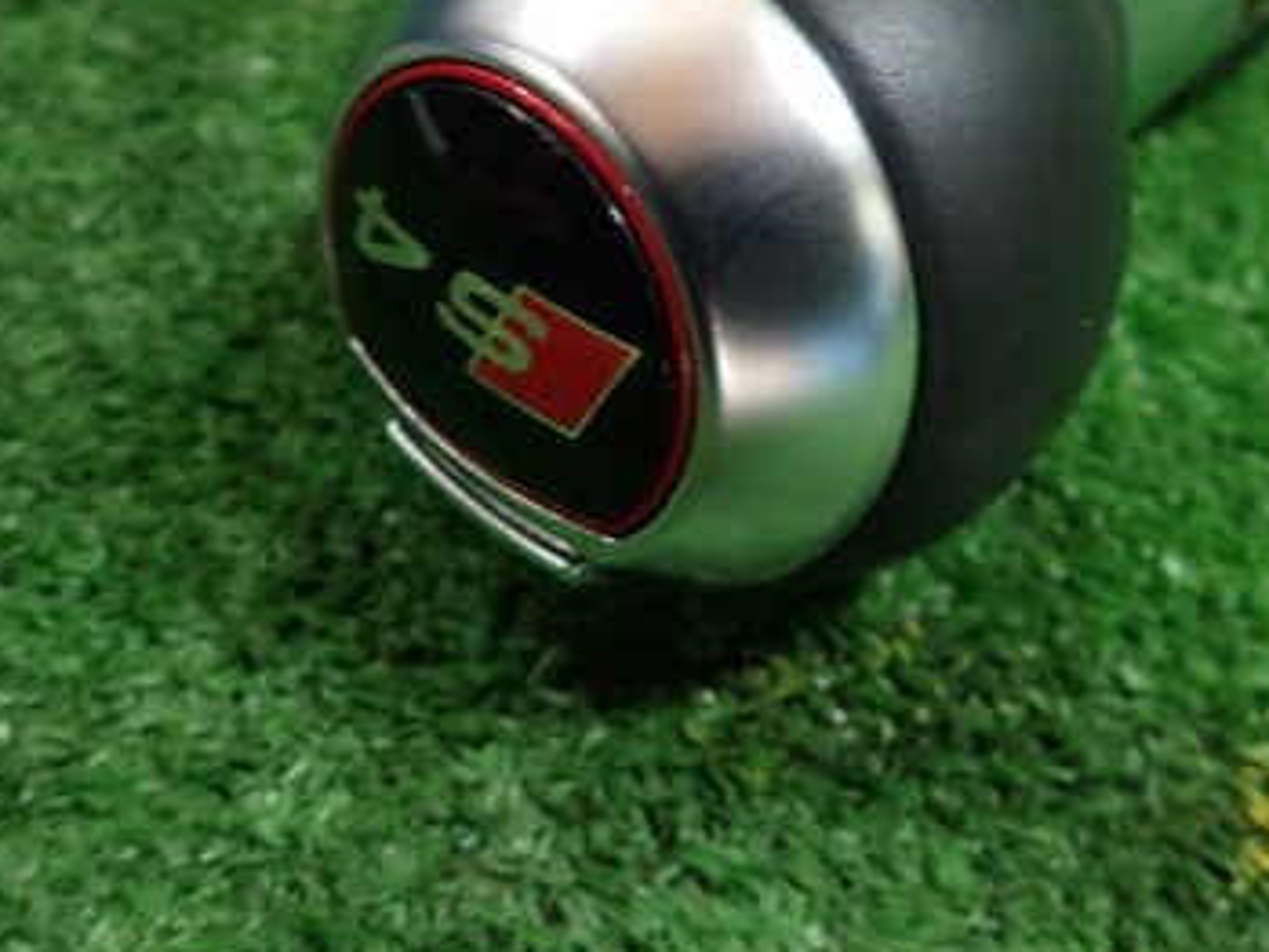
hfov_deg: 43.6
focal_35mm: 43
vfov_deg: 33.0
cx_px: 774
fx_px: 1577
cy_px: 247
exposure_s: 1/40
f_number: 2
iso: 200
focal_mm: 4.5
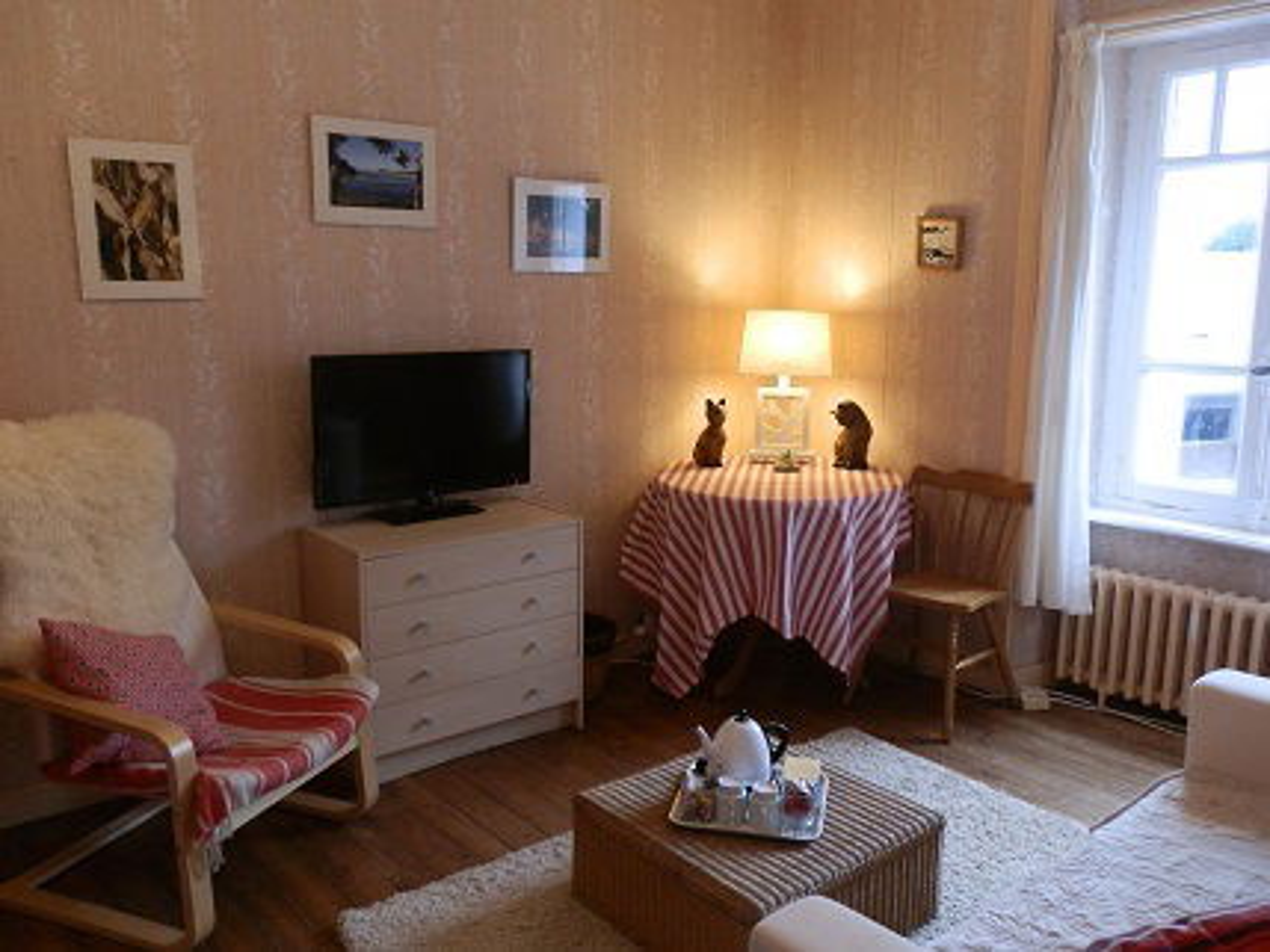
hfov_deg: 63.4
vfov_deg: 49.8
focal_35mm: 28
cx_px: 635
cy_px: 476
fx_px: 1028
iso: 200
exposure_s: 1/30
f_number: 3.1
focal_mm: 5
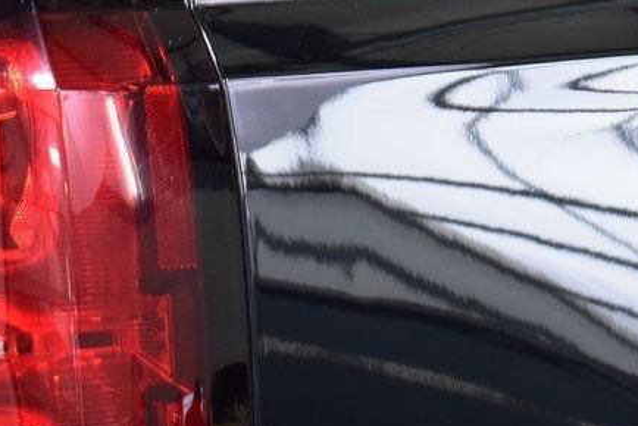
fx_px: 3263
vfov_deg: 7.5
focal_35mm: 184
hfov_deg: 11.1
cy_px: 372
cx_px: -7
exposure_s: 1/15
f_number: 6.3
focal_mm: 52
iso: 1250
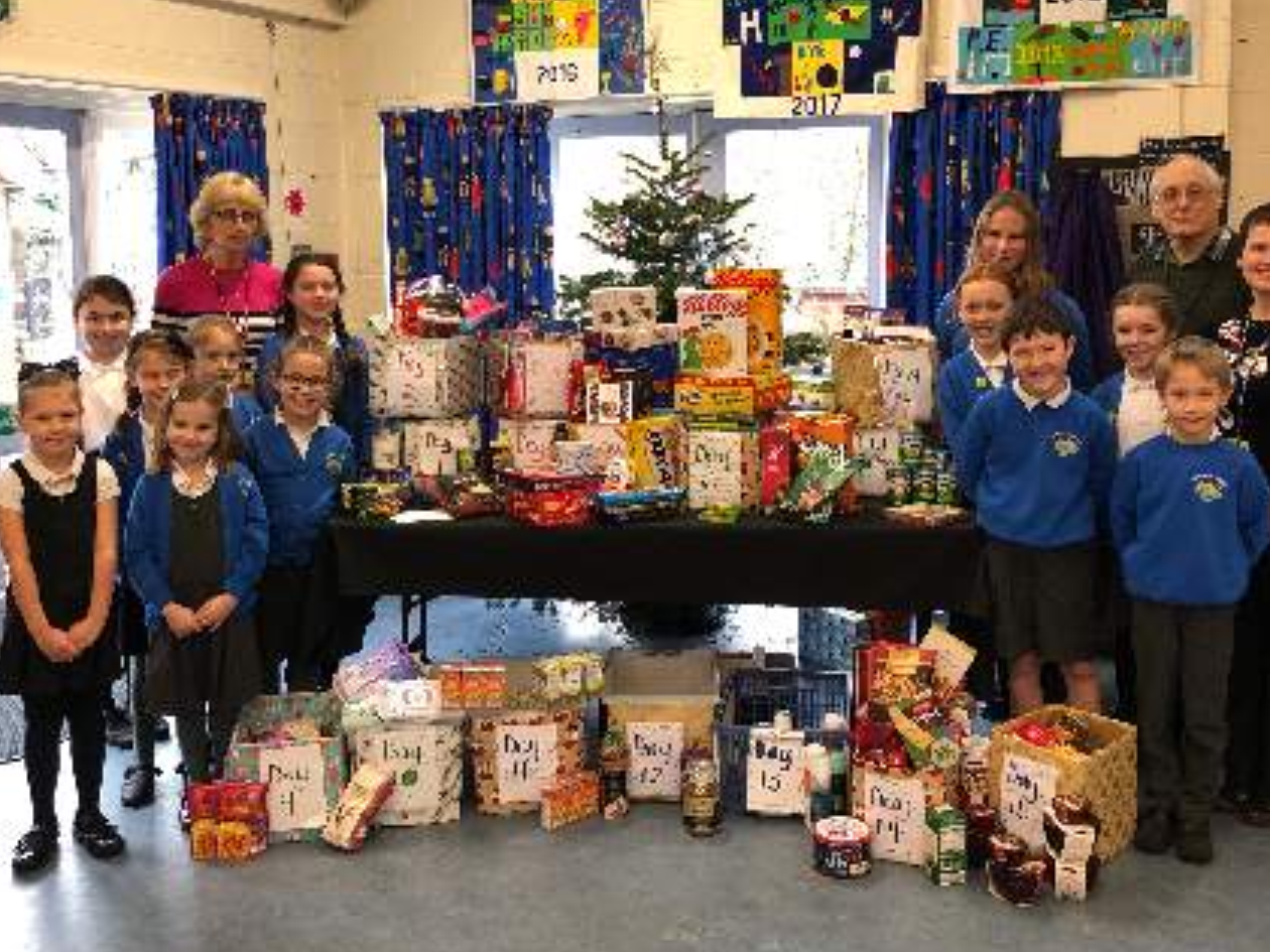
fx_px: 1394
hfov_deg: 49.0
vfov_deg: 37.6
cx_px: 644
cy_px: 376
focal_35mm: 38
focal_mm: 3.99
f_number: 1.8
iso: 50
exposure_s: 1/17
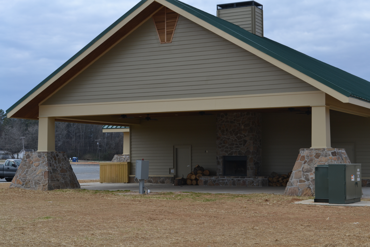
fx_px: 678
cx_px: 185
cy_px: 124
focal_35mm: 66
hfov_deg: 30.5
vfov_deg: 20.6
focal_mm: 44
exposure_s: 1/250
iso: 100
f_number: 8
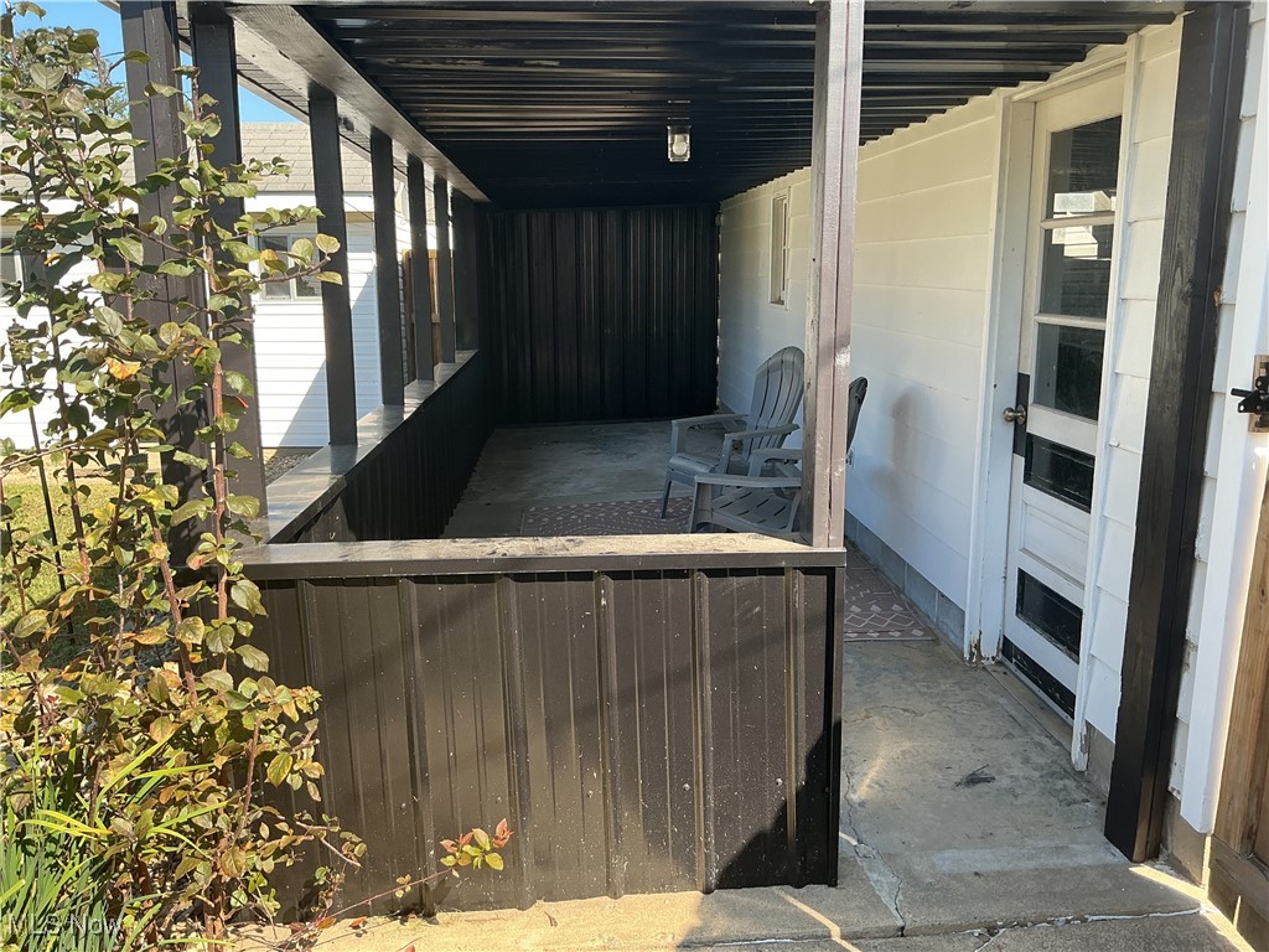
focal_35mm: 29
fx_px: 1063
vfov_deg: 48.2
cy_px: 476
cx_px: 634
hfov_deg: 61.7
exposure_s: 1/279
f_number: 1.8
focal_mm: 3
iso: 25
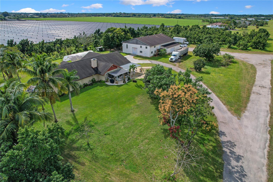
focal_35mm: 22
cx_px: 136
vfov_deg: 57.2
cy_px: 91
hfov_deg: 78.6
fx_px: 167
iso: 100
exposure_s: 1/2500
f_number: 2.8
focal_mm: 8.38
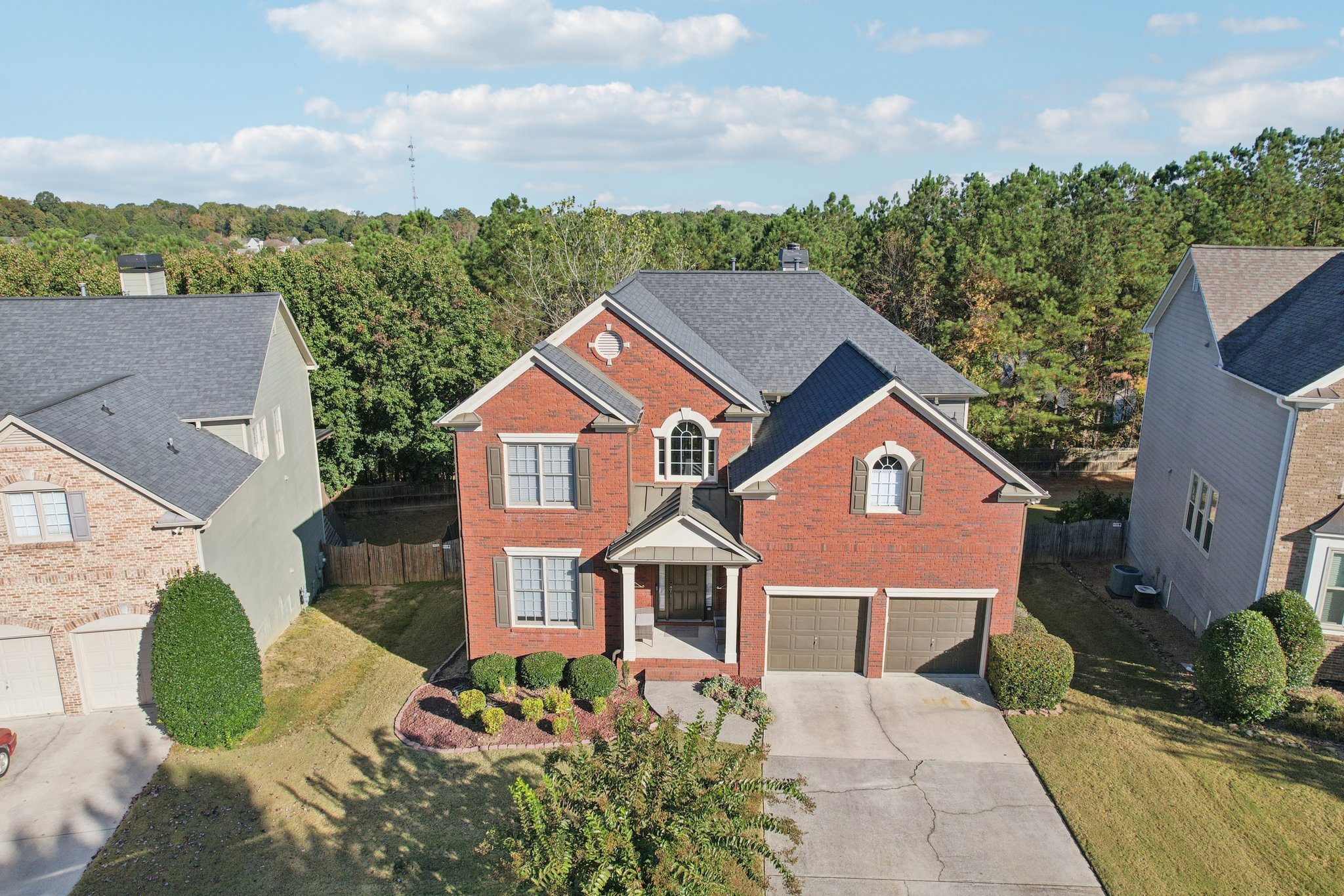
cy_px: 448
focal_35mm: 22
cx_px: 672
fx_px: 821
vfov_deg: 57.2
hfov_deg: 78.6
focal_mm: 8.4
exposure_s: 1/2000
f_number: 2.8
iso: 120
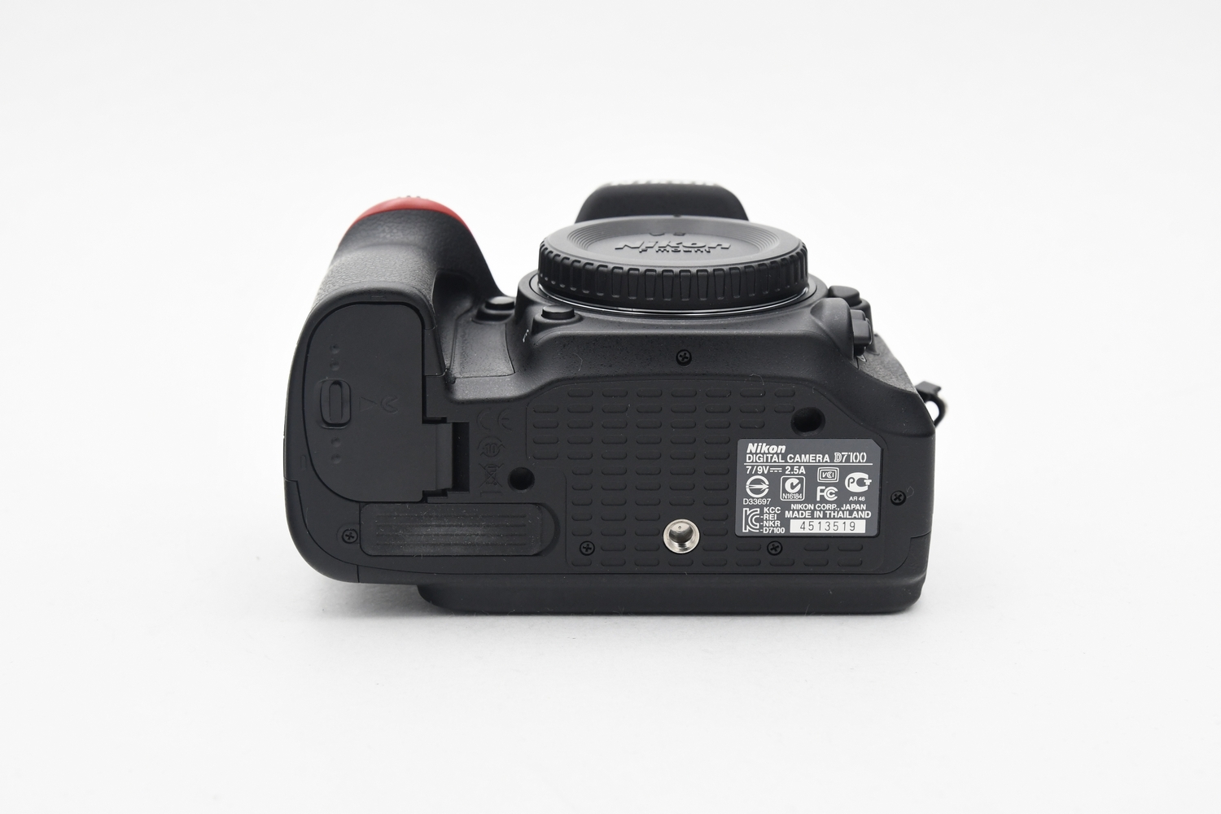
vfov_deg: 18.2
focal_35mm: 75
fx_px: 2544
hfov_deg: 27.0
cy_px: 407
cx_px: 610
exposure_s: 1/125
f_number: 8
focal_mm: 50
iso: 1250
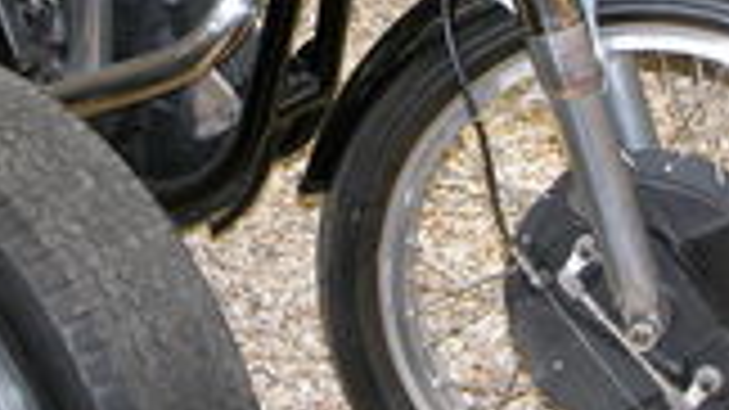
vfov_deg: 9.6
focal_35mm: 124
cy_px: -90
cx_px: 279
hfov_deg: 17.3
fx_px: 2396
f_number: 3
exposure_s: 1/30
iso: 100
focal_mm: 11.6
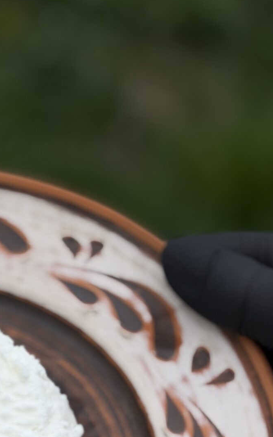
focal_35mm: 122
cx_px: -44
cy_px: 459
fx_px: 1453
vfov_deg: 16.7
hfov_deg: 10.6
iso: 64
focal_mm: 6.76
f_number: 1.78
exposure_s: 1/1678
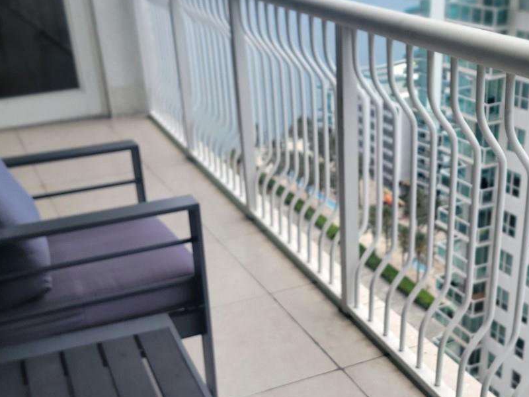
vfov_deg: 29.7
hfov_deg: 39.6
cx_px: 293
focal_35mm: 48
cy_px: 305
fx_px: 734
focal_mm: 6.7
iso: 16
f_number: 1.8
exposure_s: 1/424
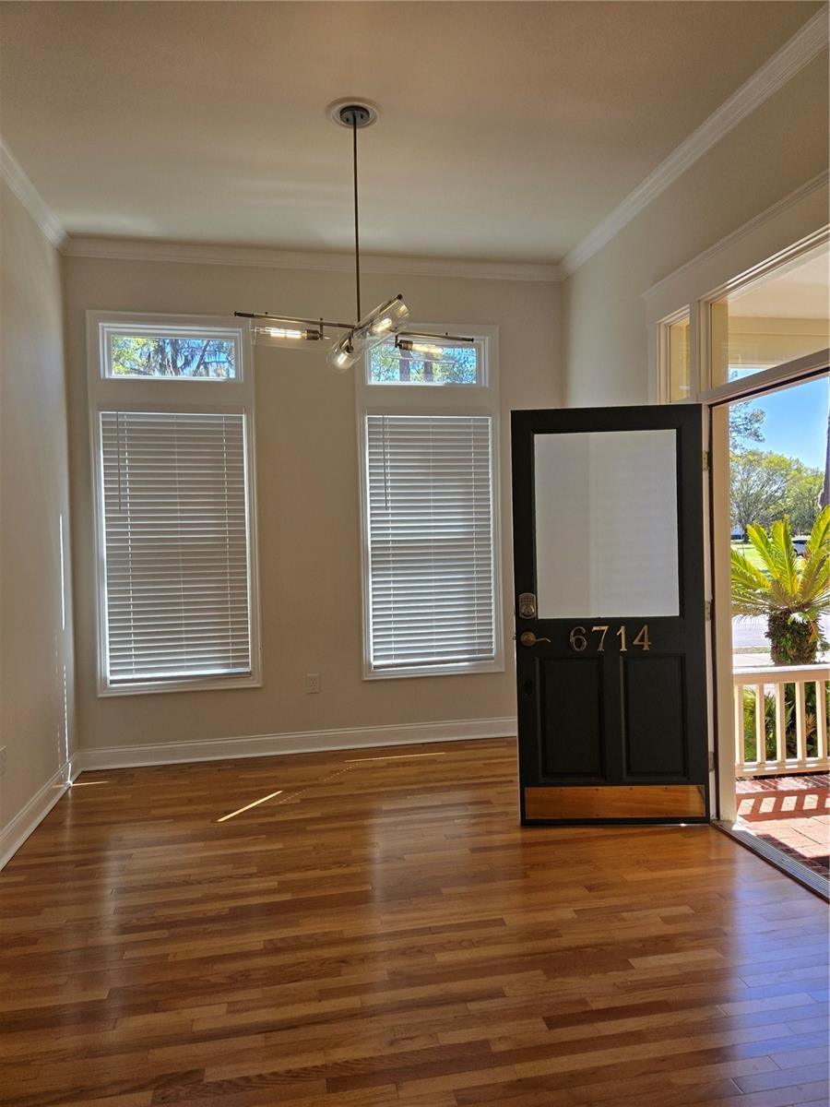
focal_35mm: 23
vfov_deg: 73.9
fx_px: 735
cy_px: 554
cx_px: 415
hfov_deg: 58.9
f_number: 1.8
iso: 80
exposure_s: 1/1078
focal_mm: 5.4
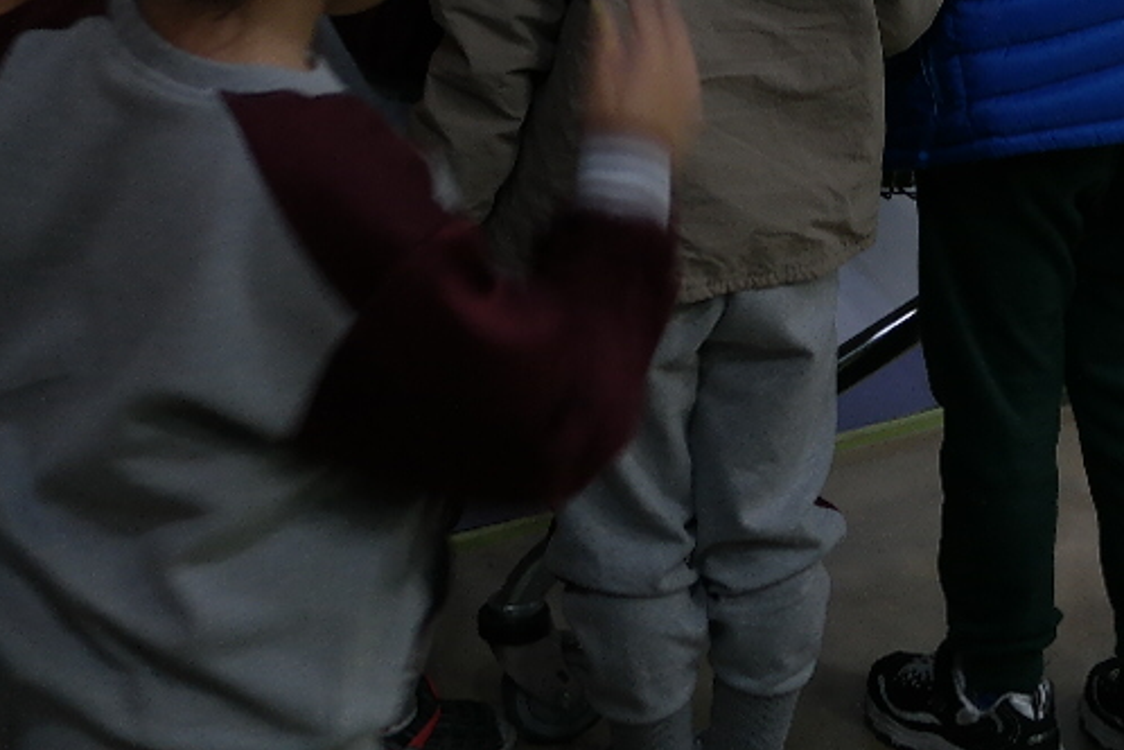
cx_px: 876
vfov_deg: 12.6
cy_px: -289
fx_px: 3247
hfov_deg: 19.5
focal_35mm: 104
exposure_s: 1/40
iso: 400
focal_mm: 20
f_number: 3.5
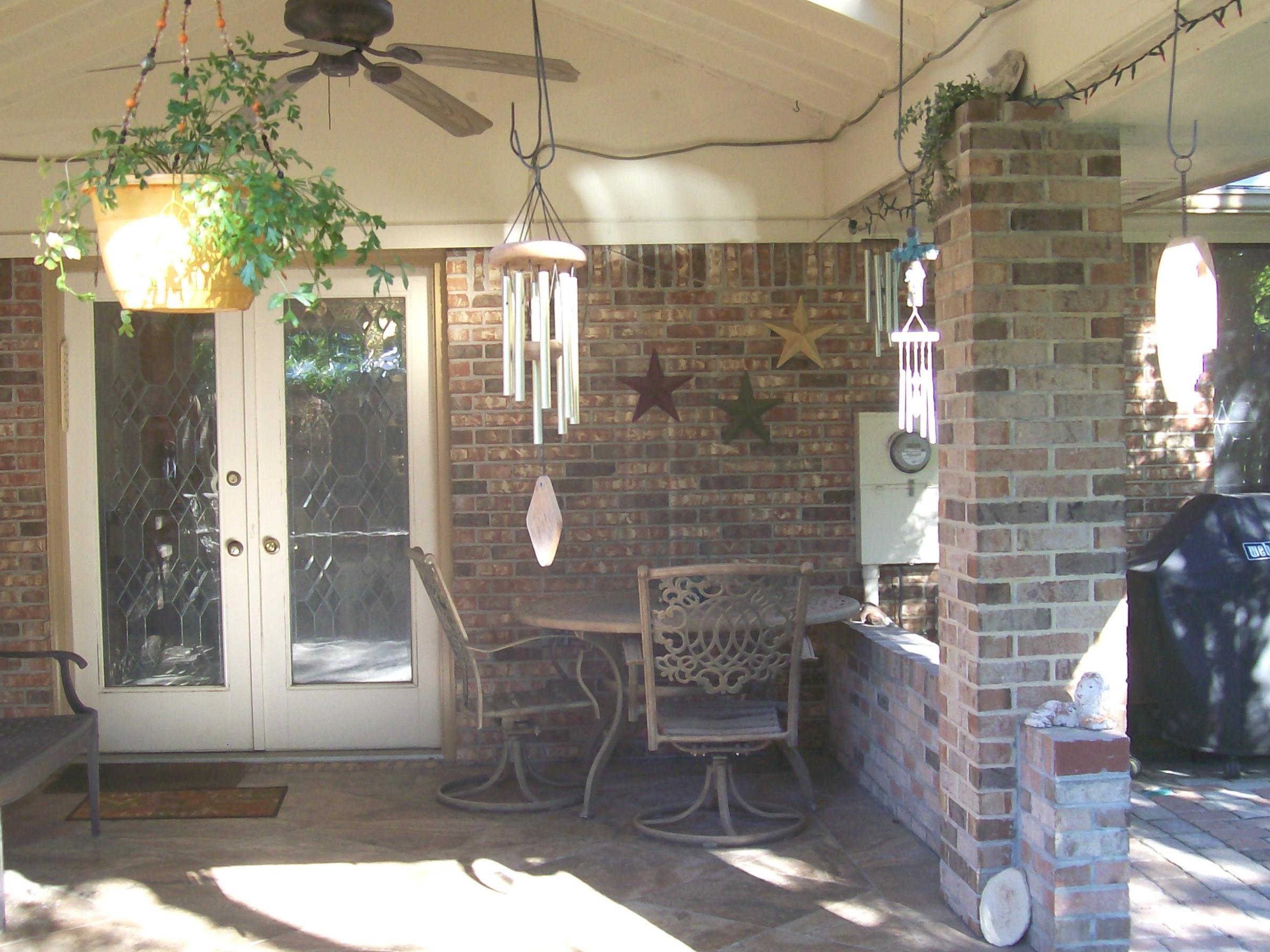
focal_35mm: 45
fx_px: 1651
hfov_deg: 42.1
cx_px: 596
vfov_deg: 32.2
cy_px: 509
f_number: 2.7
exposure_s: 1/74.3
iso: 80
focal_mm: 6
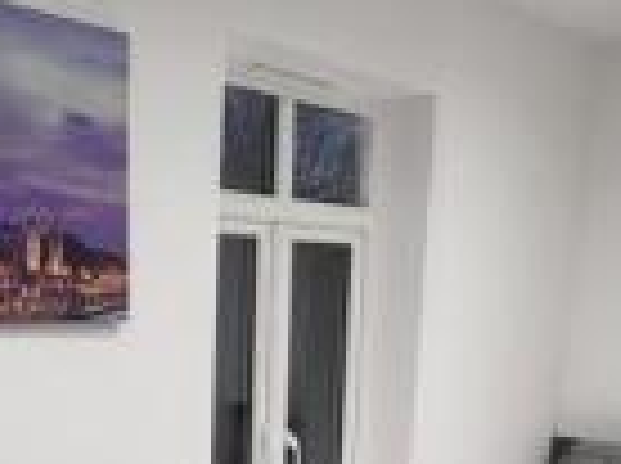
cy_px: 543
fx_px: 985
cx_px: 191
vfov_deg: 24.3
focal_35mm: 55
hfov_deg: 34.6
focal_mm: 1.74
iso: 160
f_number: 2.2
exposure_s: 1/50
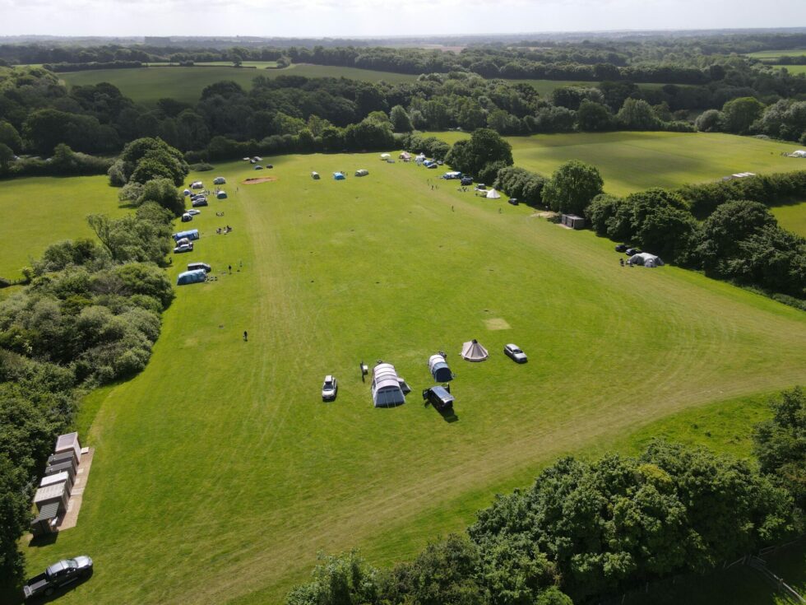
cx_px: 403
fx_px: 559
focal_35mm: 24
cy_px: 302
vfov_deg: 56.8
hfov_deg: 71.6
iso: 100
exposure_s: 1/640
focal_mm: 4.5
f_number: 2.8
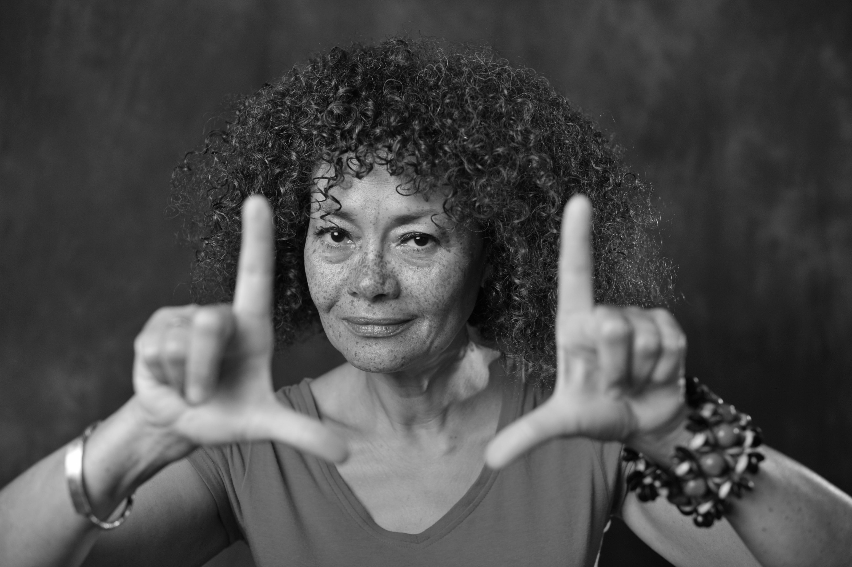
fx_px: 1183
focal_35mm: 50
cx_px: 426
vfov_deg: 27.0
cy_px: 284
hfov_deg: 39.6
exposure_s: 1/125
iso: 800
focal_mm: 50
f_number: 2.8
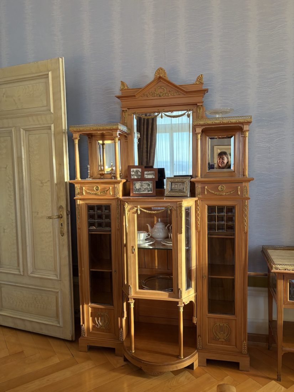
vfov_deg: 67.3
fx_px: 294
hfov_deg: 53.1
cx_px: 147
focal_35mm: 26
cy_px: 196
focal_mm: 5.96
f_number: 1.6
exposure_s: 1/107
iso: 125
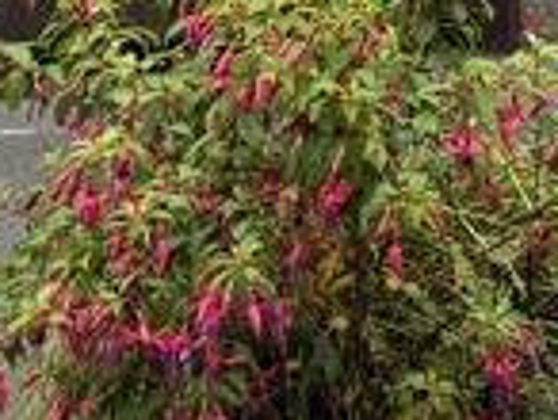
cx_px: 585
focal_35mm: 168
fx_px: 2713
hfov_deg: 11.6
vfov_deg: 7.4
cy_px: -977
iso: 80
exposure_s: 1/318
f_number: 1.78
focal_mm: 6.76
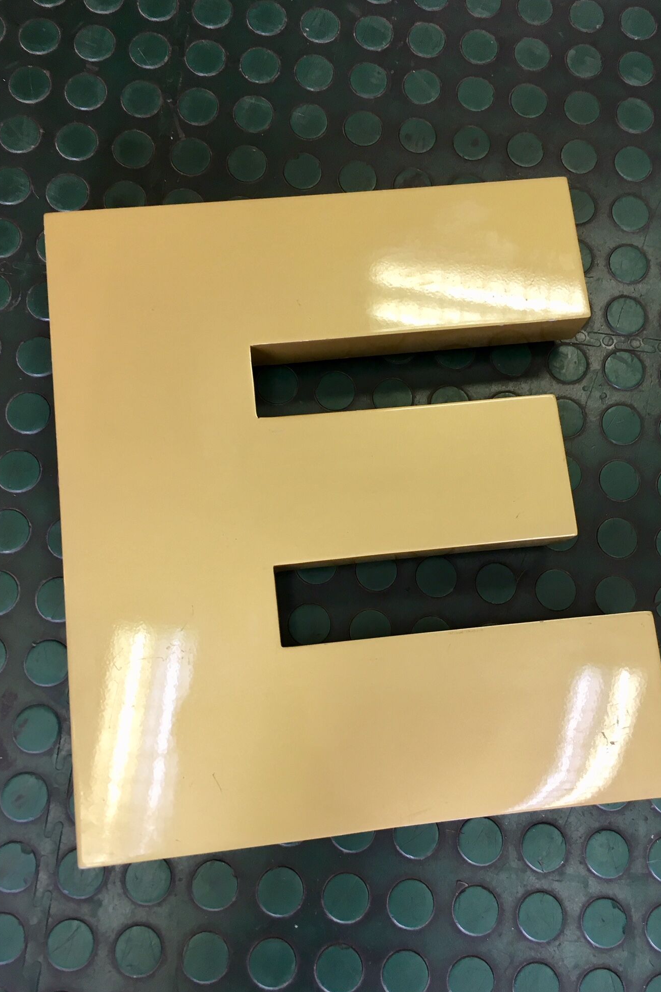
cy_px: 500
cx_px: 345
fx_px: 853
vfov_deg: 60.3
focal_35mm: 31
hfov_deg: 42.3
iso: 64
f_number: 2.2
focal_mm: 4.15
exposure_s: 1/33
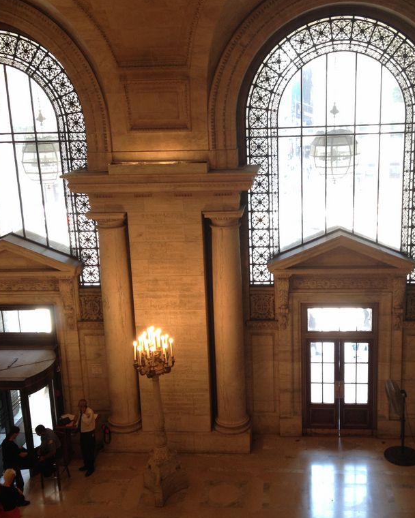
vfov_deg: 40.3
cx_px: 242
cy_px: 258
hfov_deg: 32.7
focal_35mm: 46
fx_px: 706
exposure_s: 1/20
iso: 64
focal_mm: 4.28
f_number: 2.4
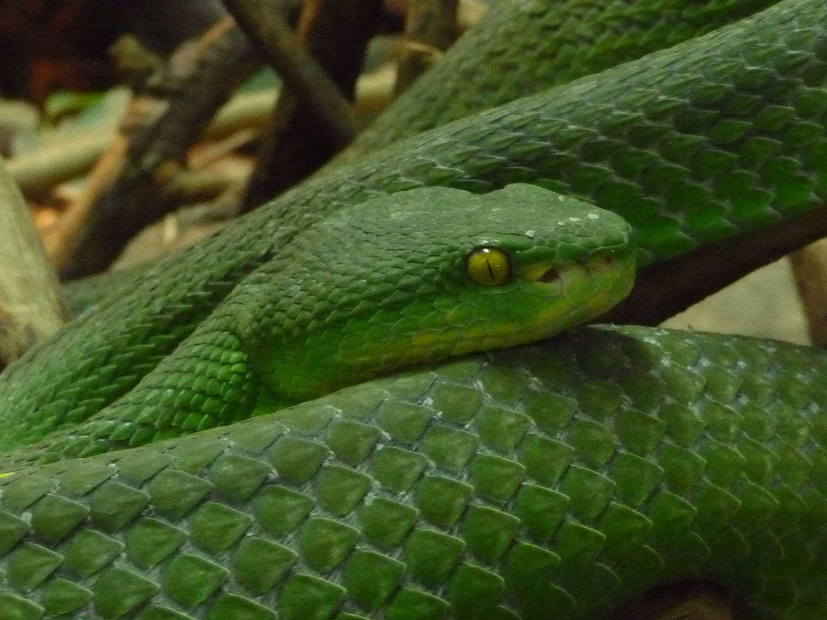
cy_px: 310
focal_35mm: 92
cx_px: 414
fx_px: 2198
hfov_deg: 21.3
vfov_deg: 16.1
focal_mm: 9.3
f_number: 4.3
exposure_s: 1/20
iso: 800
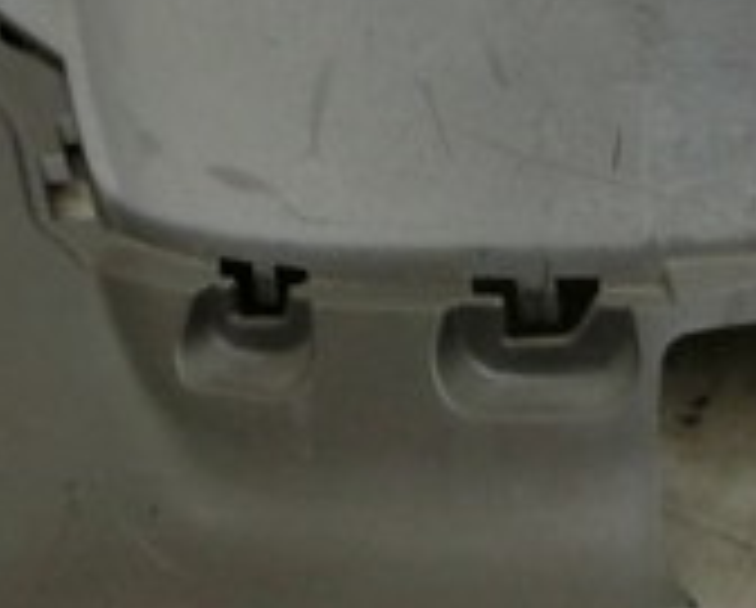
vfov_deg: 16.4
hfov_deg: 21.4
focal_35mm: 87
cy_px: -248
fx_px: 1950
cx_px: 684
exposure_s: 1/125
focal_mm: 4.5
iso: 320
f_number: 3.5
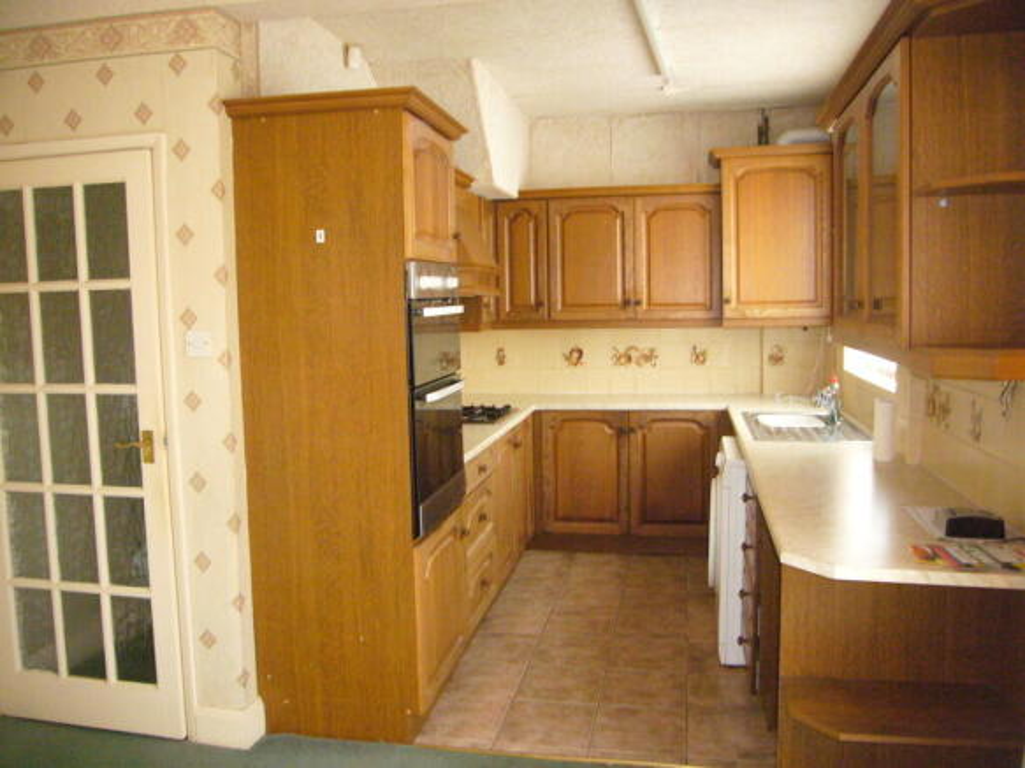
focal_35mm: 28
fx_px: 829
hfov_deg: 63.5
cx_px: 512
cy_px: 384
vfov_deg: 49.7
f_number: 2.8
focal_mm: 4.6
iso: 400
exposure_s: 1/30
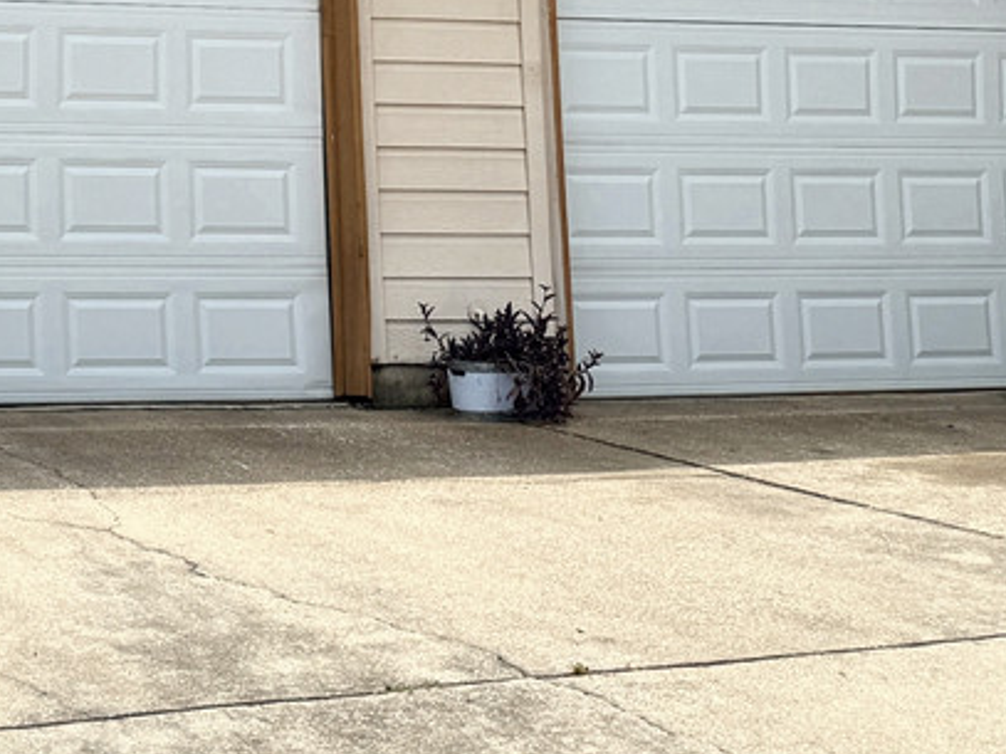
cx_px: -388
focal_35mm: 85
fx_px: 2470
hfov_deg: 20.5
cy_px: -49
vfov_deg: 16.9
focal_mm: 6.8
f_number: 1.8
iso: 80
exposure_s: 1/4608
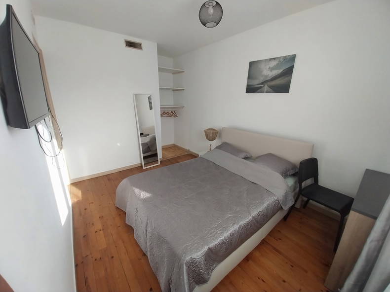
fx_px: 146
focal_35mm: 13
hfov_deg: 106.2
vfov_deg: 89.9
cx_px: 195
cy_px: 146
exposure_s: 1/100
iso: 100
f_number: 2.2
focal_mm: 1.13
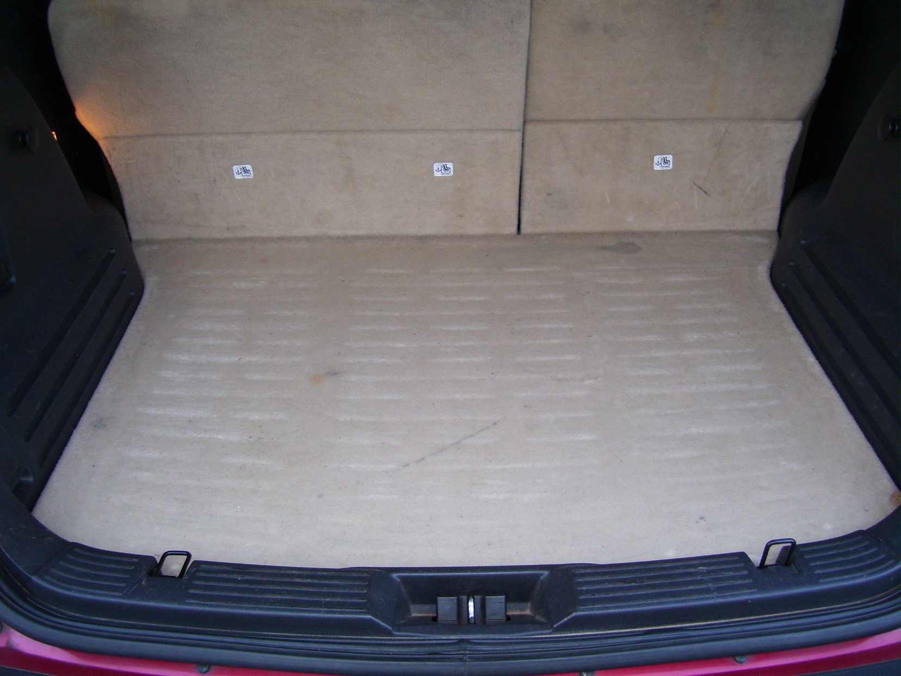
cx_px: 450
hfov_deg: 50.1
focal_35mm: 37
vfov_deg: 38.7
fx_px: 963
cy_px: 338
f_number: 2.7
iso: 125
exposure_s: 1/60
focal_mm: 6
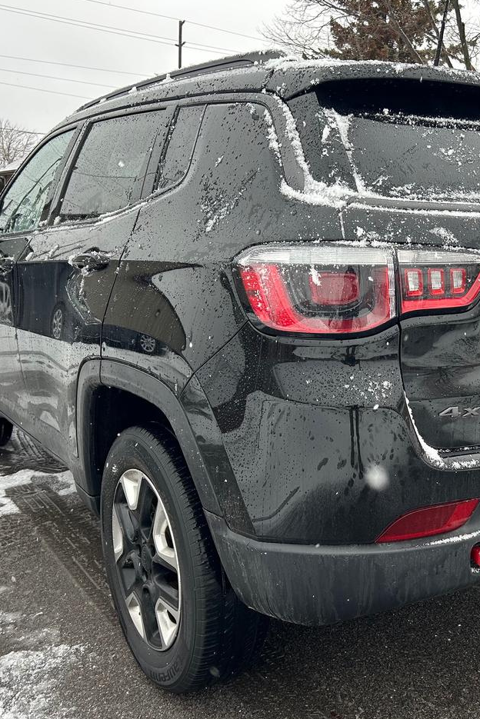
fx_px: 739
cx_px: 368
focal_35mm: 37
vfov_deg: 51.9
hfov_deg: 35.1
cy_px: 367
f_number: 1.5
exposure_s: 1/333
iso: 50
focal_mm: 5.7
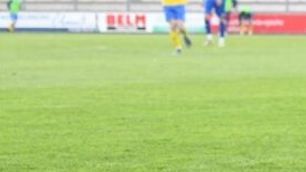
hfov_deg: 6.7
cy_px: -40
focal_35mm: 314
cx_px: 509
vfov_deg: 3.9
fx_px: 2550
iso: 4500
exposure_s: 1/1600
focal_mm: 80
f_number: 4.5
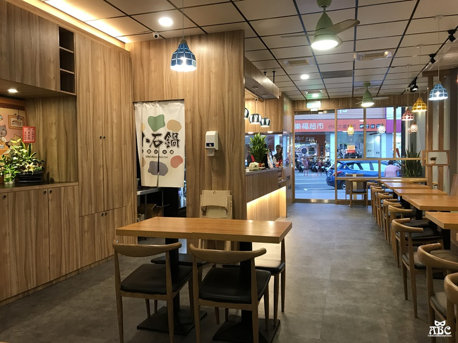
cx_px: 229
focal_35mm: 28
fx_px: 370
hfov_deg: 63.5
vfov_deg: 49.7
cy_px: 172
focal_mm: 3.99
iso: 40
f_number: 1.8
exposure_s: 1/20
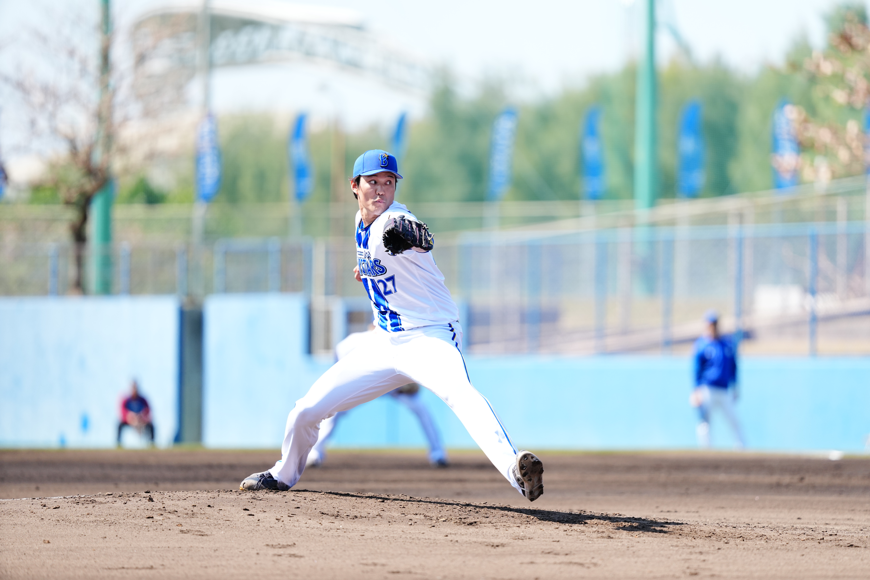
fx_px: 7249
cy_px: 290
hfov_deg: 6.9
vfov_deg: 4.6
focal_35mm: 300
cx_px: 435
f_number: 2.8
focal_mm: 300
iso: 500
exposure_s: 1/2500
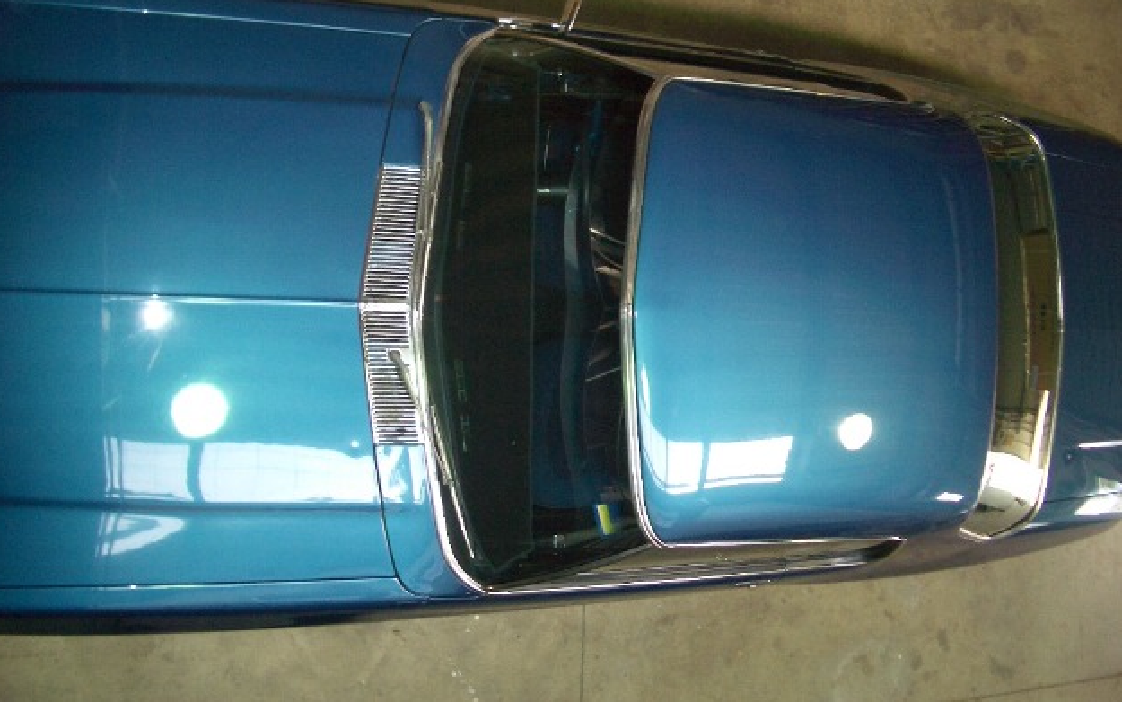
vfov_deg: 33.6
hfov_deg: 51.5
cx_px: 551
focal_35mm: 38
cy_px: 303
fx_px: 1162
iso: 100
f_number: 2.6
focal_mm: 5.8
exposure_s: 1/60
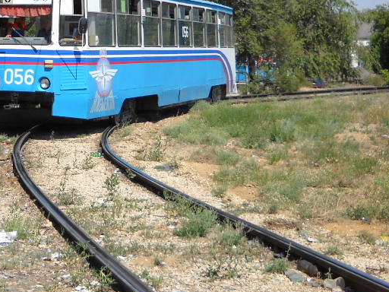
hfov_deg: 23.2
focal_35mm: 82
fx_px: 921
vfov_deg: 17.8
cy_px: 48
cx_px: 41
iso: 64
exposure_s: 1/260
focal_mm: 6.72
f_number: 5.5
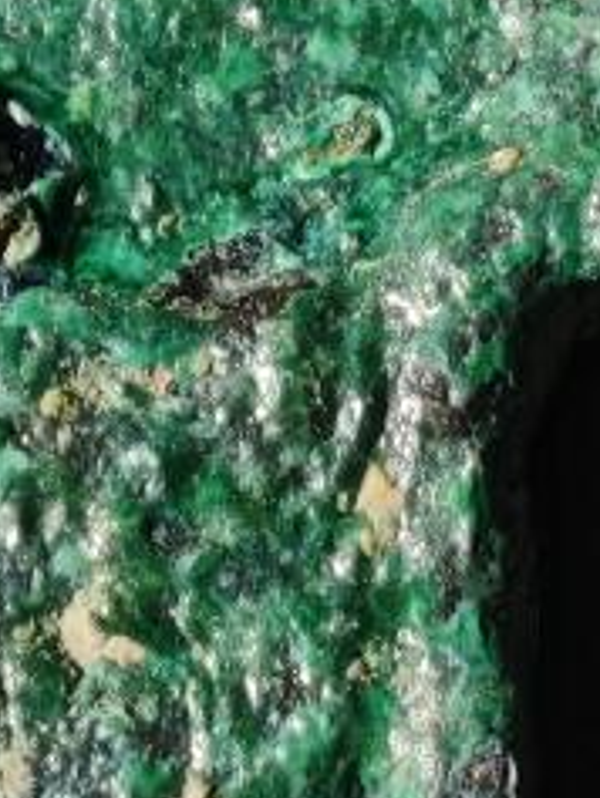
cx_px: 1072
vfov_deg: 2.8
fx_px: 16140
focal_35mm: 699
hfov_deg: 2.1
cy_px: 1162
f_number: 2
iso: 320
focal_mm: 9
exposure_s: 1/95.6
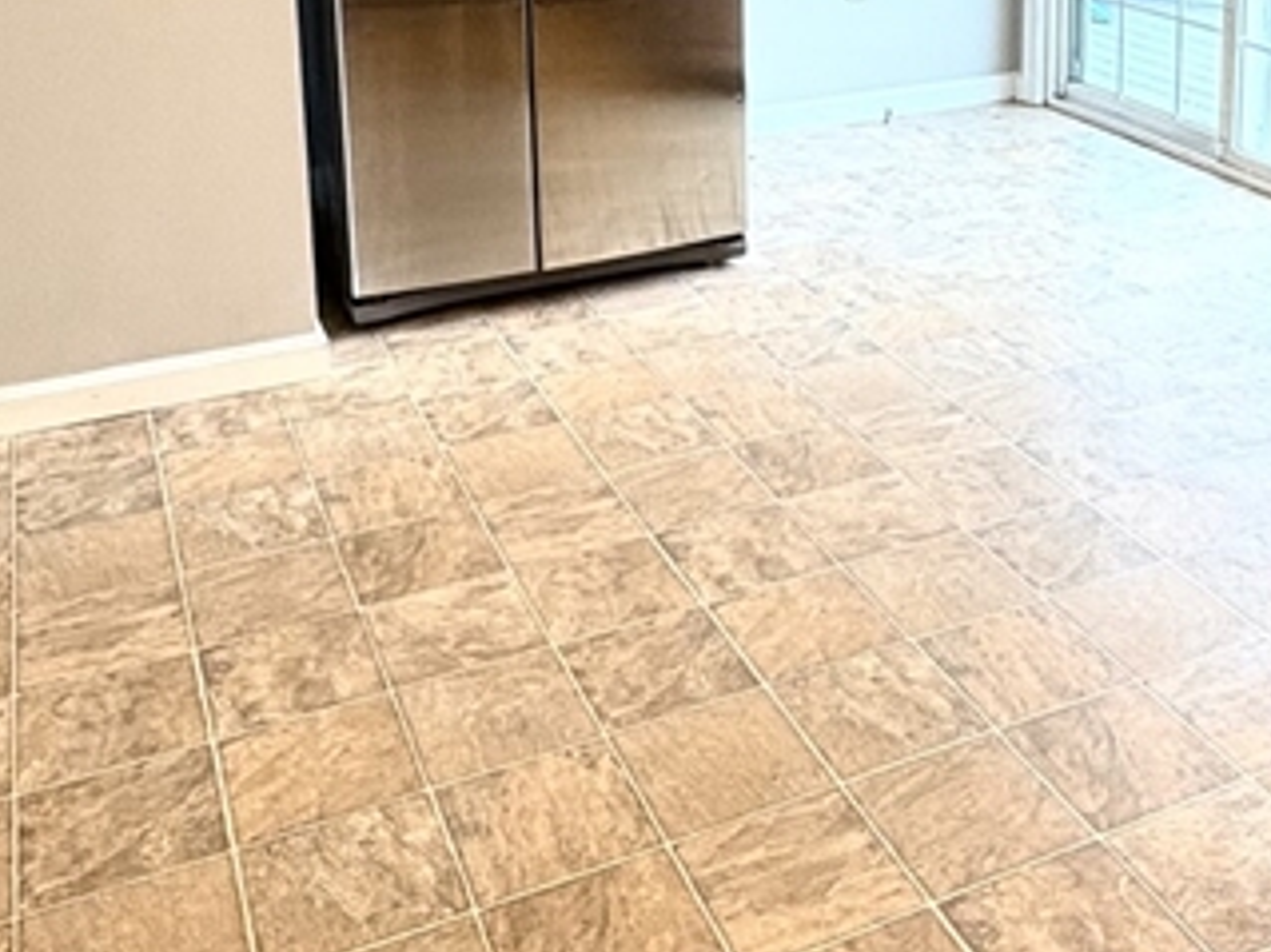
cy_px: -20
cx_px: 861
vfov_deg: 29.8
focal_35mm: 45
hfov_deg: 41.5
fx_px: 1652
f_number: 2.2
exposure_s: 1/60
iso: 250
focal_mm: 2.22
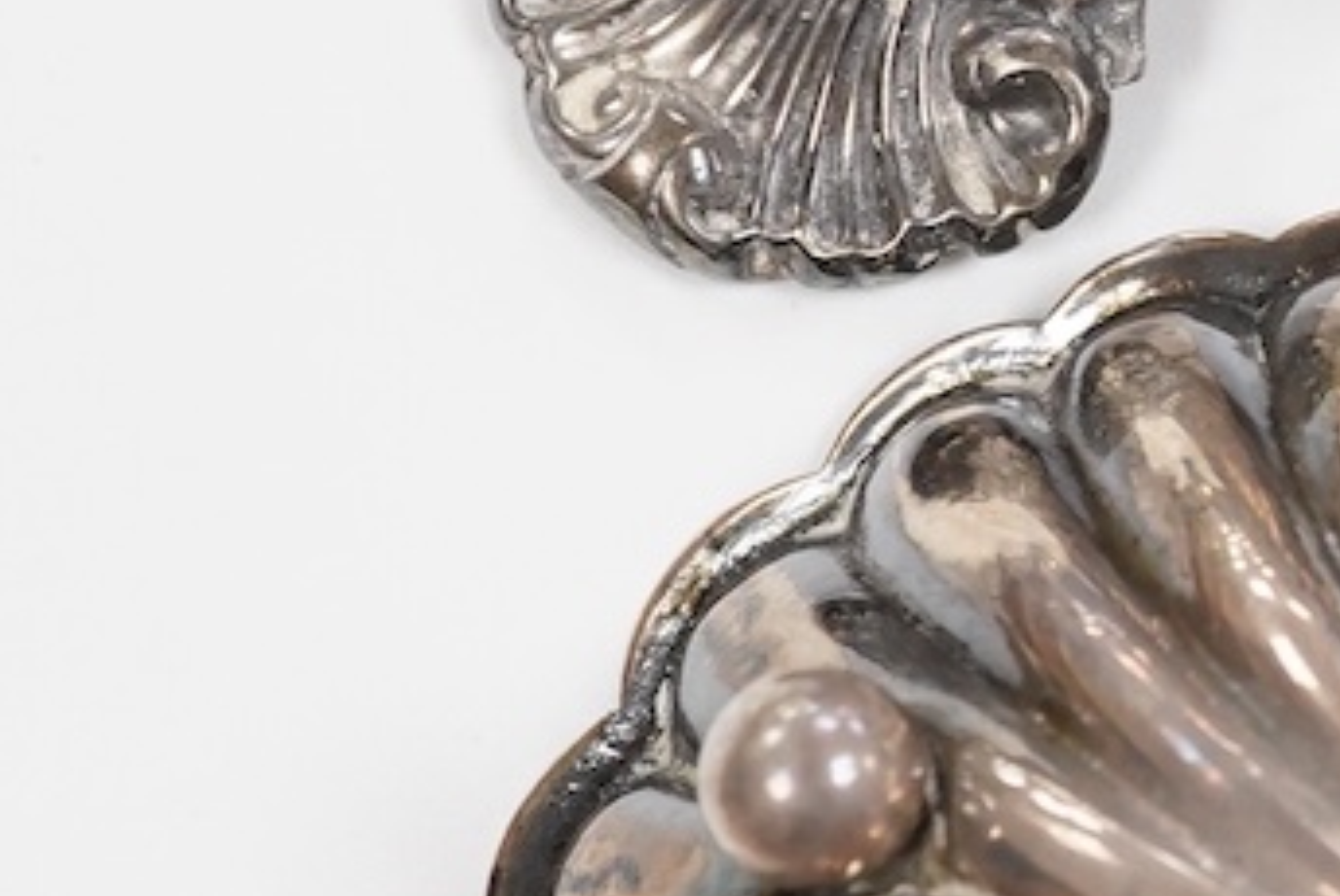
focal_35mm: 147
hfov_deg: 13.4
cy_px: 234
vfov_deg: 9.3
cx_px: 1767
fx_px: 5476
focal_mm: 30
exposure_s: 1/100
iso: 2500
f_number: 14
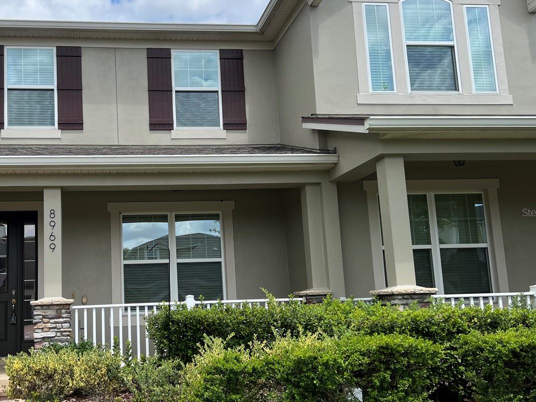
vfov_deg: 36.8
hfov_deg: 46.9
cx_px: 168
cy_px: 212
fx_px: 604
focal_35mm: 39
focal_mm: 5.7
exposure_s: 1/1869
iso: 50
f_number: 1.5
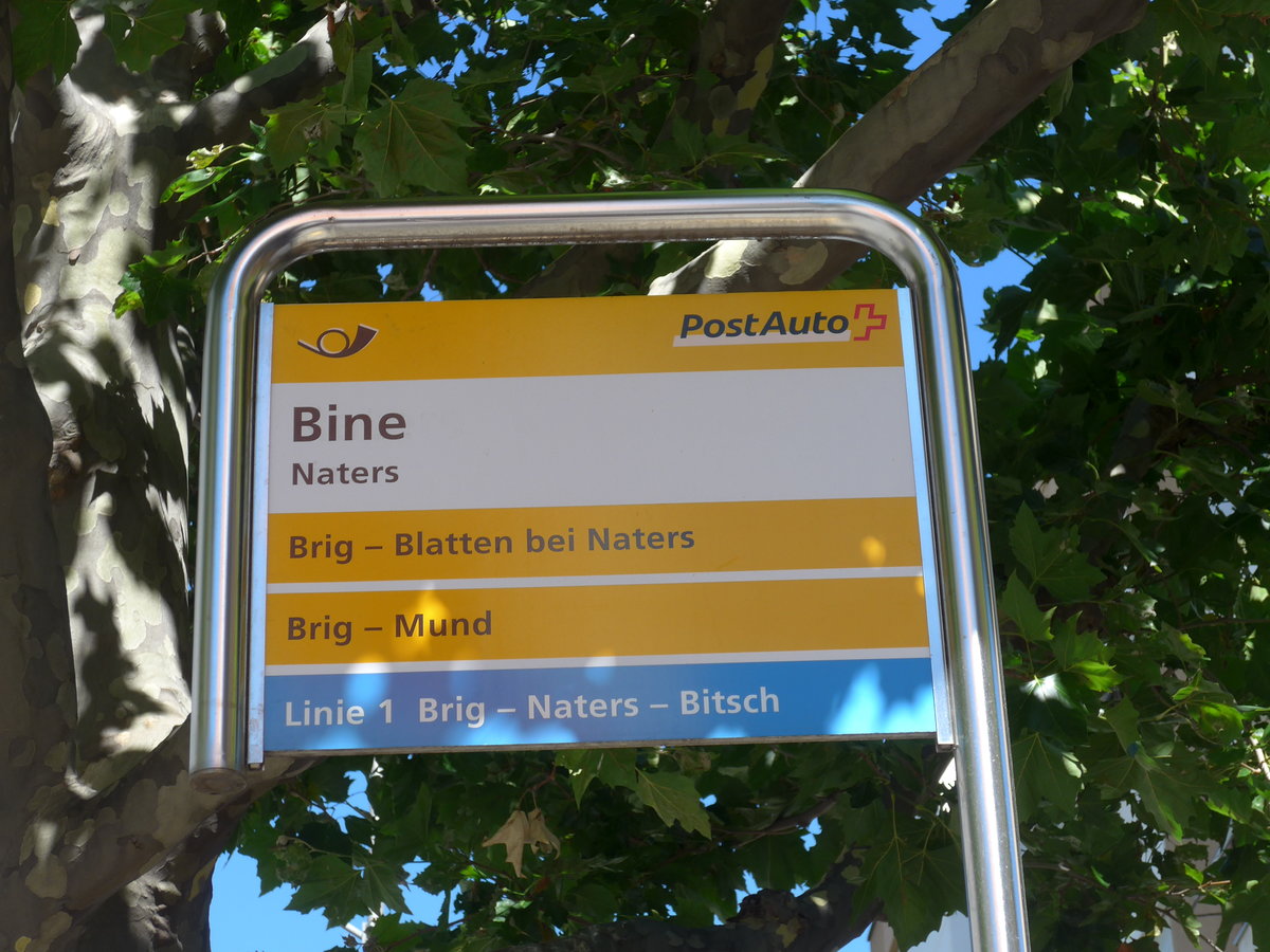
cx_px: 635
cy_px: 476
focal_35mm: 90
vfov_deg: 16.4
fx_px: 3302
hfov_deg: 21.8
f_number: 4.6
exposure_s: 1/200
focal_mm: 18
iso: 80
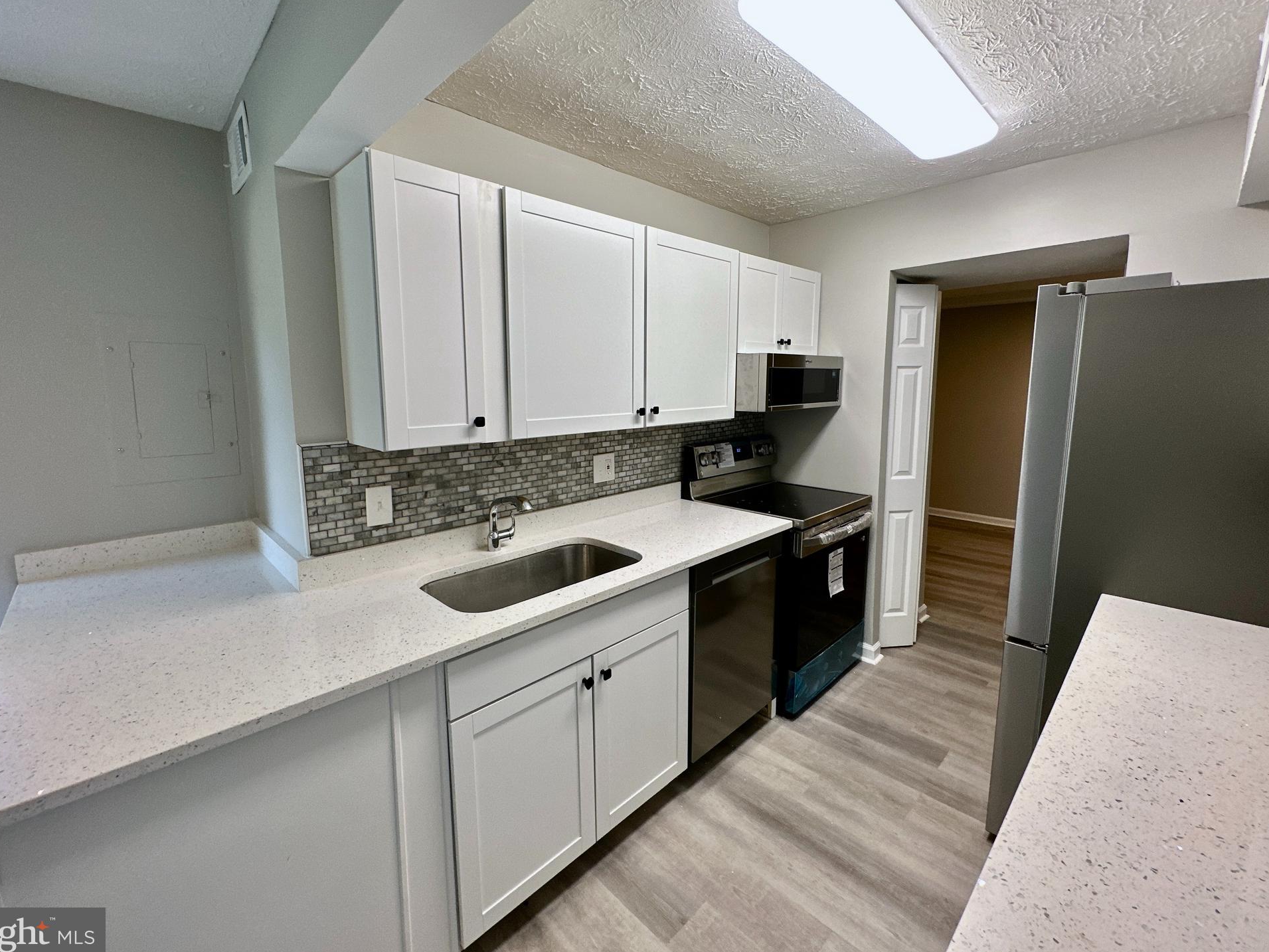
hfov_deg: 98.1
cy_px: 452
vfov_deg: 81.7
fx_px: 550
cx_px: 620
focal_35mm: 15
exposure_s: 1/60
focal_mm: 2.22
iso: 80
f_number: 2.2
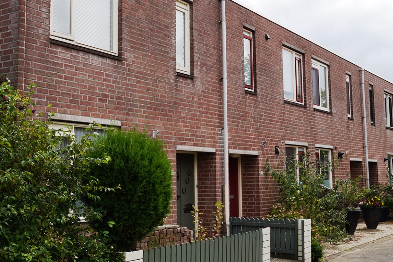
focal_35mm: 48
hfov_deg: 41.1
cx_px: 198
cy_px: 101
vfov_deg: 28.0
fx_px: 524
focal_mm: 26
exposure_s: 1/125
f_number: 9
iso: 100
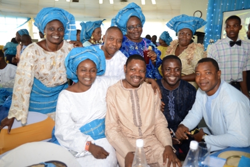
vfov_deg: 45.0
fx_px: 201
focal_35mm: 29
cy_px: 84
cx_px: 125
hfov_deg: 63.7
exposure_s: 1/60
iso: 1000
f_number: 2.8
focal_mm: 29
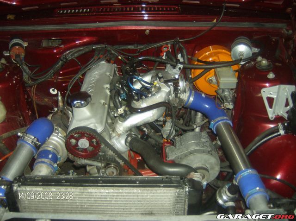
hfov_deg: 51.5
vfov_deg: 39.5
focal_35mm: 36
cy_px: 110
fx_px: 307
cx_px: 148
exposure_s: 1/60
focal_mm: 6
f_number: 2.8
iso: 200
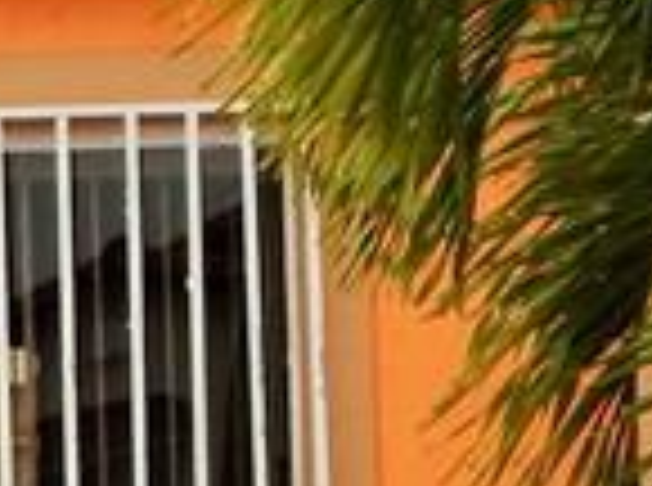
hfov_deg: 7.0
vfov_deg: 5.5
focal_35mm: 269
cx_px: -863
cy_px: 292
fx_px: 5054
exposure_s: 1/500
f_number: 3.4
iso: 125
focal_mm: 6.8
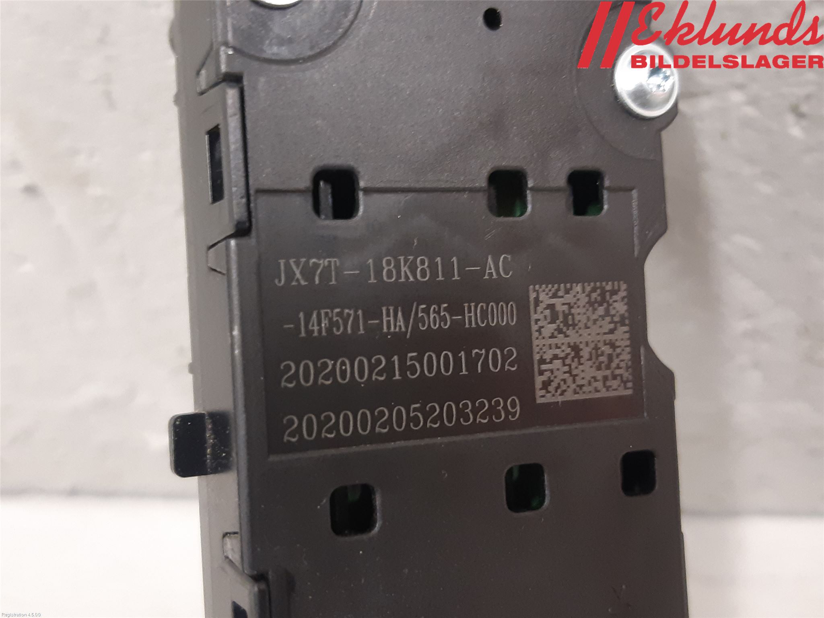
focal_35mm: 26
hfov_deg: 67.3
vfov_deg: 53.1
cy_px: 309
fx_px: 619
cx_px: 412
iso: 200
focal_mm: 3.93
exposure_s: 1/25
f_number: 1.7
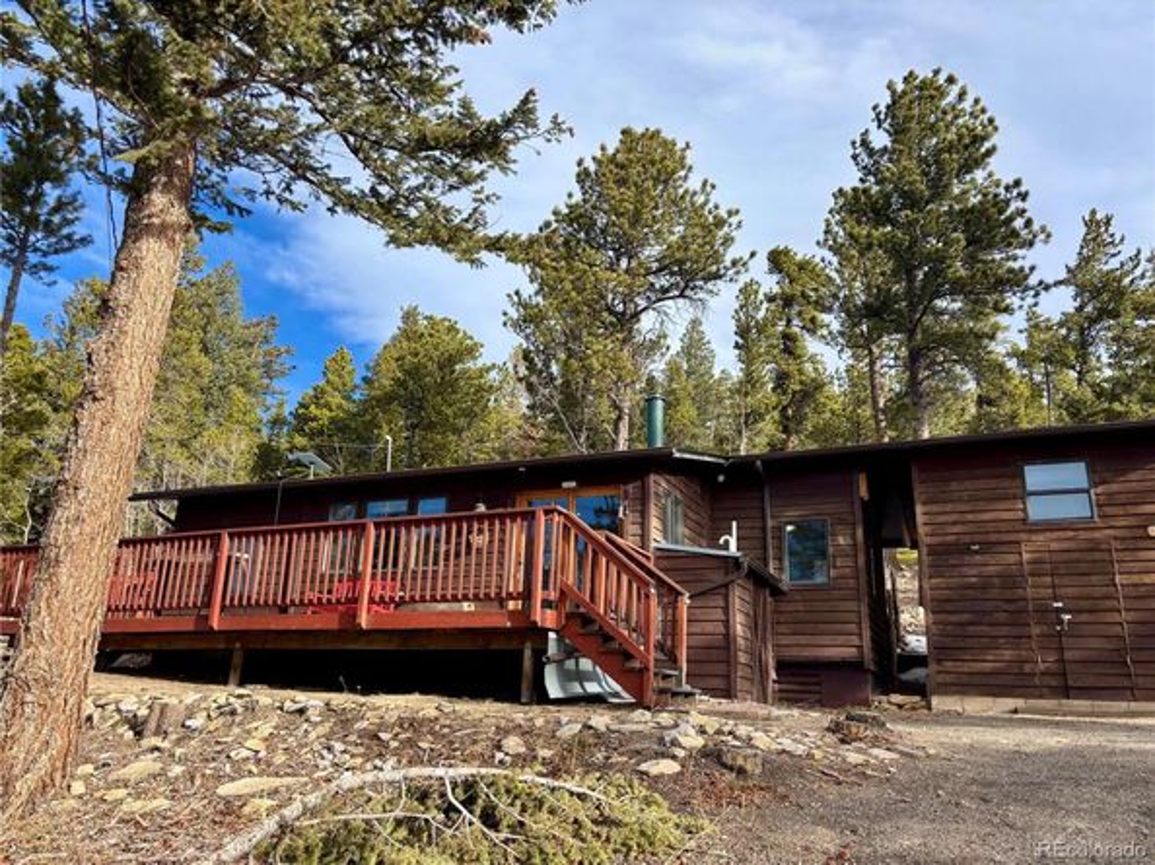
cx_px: 578
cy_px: 432
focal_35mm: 26
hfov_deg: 67.3
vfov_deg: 53.0
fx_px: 867
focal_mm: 5.96
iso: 50
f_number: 1.6
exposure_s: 1/1263
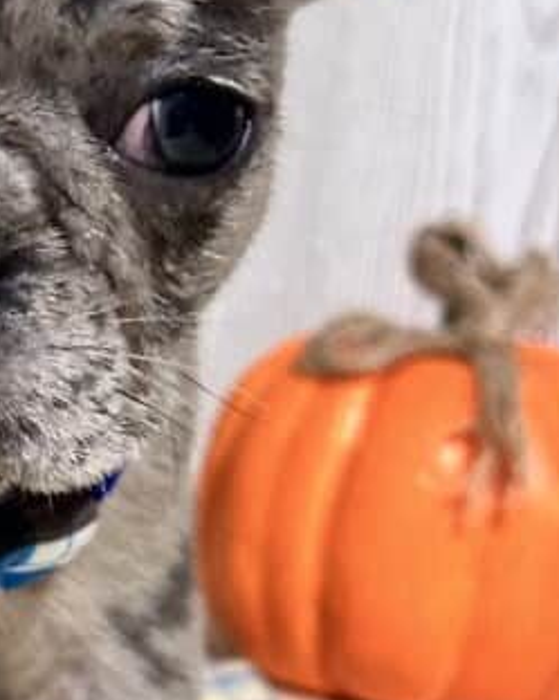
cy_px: 330
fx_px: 3189
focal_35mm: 154
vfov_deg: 12.5
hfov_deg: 9.8
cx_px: -233
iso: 500
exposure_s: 1/40
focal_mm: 6.86
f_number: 1.78
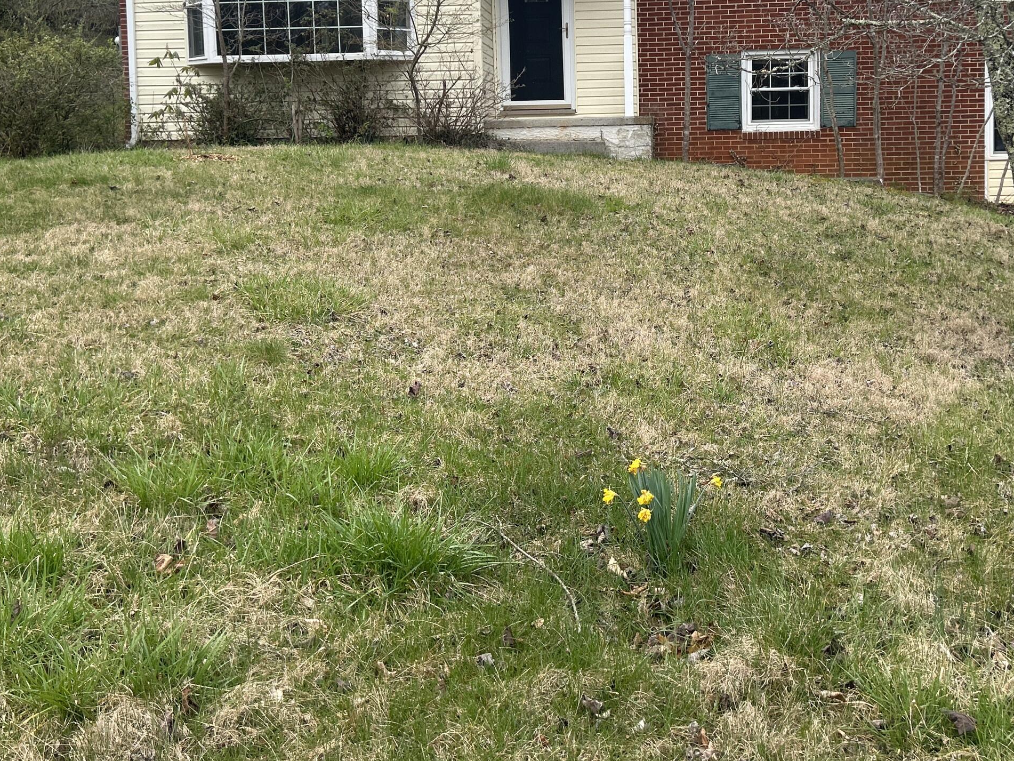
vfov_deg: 34.5
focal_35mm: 41
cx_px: 581
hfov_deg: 45.6
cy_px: 206
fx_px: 1201
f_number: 1.5
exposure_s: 1/1124
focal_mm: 5.7
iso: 50
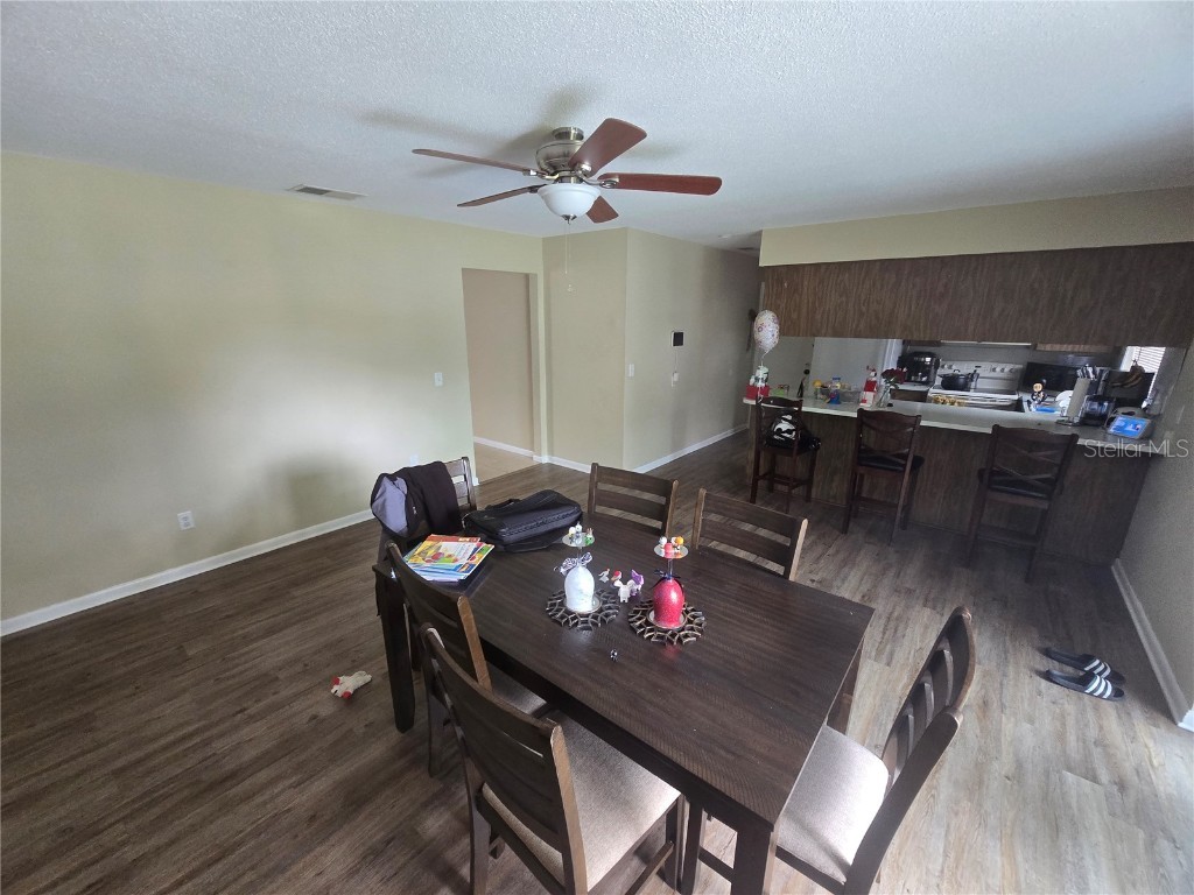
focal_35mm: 13
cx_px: 597
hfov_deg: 106.2
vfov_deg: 89.9
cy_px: 448
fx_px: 448
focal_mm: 2.2
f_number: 2.2
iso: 320
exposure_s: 1/60
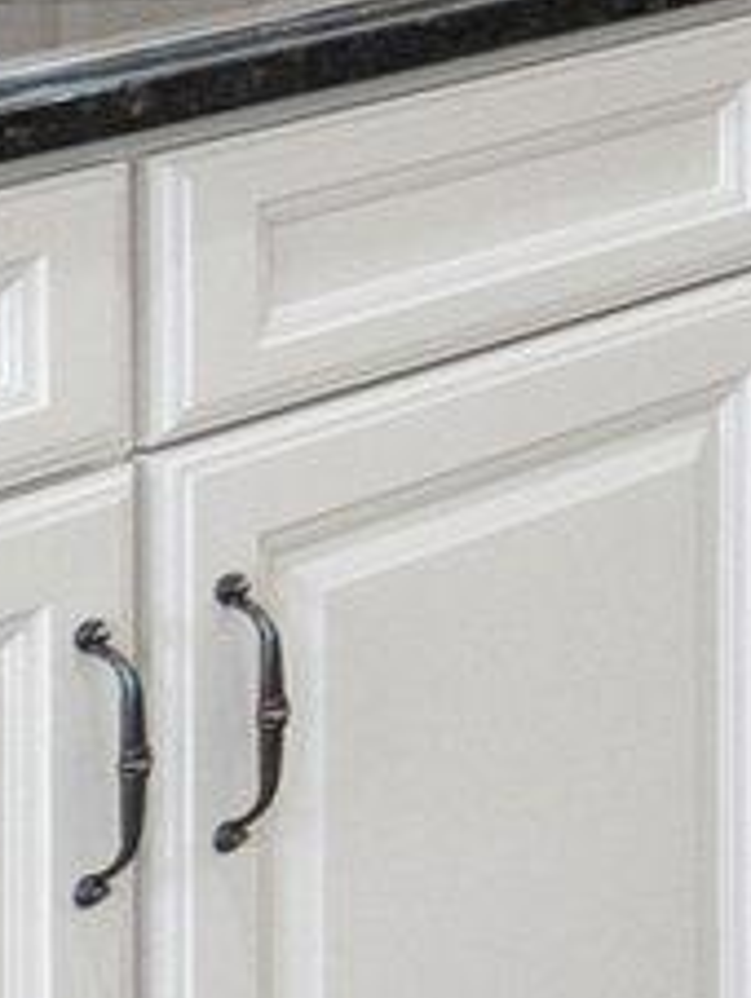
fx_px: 5024
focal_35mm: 174
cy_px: -1005
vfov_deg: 10.4
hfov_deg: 5.5
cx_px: 4170
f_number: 8
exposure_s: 1/5
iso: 800
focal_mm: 13.5
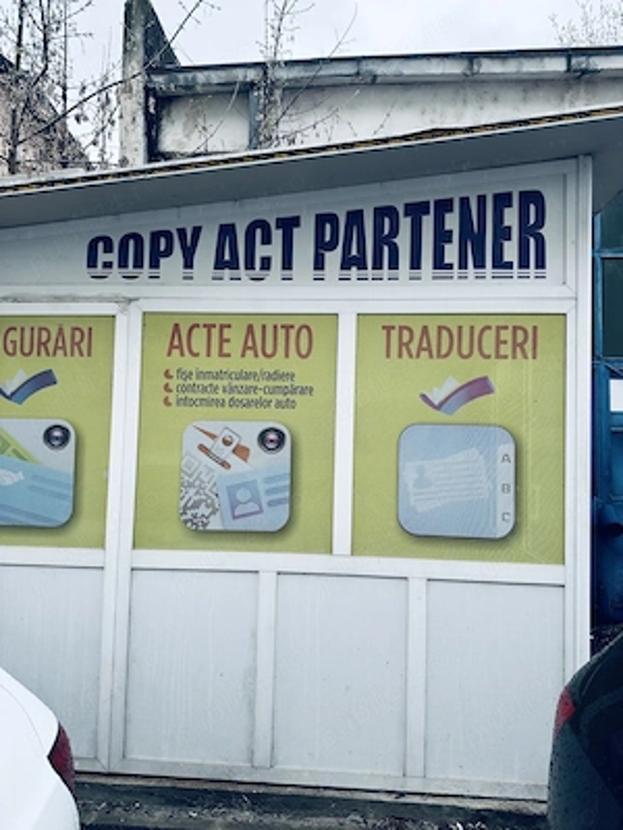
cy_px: 415
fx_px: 576
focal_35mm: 24
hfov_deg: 56.8
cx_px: 312
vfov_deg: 71.6
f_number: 1.78
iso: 64
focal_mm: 6.86
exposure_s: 1/218
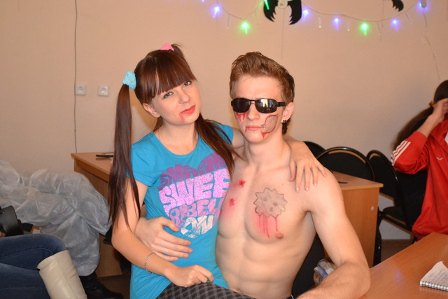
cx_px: 224
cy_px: 150
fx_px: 709
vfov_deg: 23.8
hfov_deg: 35.0
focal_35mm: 57
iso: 2800
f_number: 5
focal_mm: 38
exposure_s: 1/60
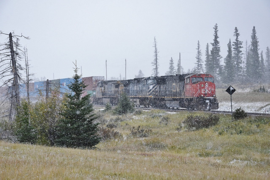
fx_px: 788
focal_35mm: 105
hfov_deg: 19.5
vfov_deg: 13.0
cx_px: 135
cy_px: 90
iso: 800
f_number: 8
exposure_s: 1/1000
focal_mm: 70
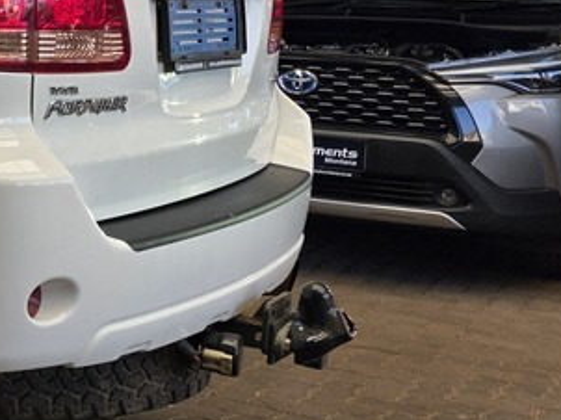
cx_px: -303
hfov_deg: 20.9
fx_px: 1263
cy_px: 58
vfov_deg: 18.6
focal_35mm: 78
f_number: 1.7
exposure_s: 1/359
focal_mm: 6.25
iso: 40
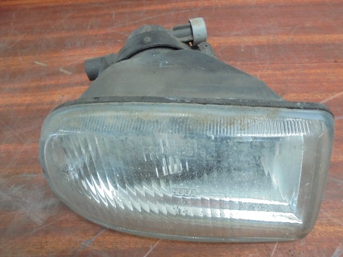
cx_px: 179
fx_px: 277
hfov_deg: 63.4
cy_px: 135
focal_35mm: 28
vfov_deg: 49.7
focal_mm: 4.6
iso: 400
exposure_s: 1/15
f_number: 3.5
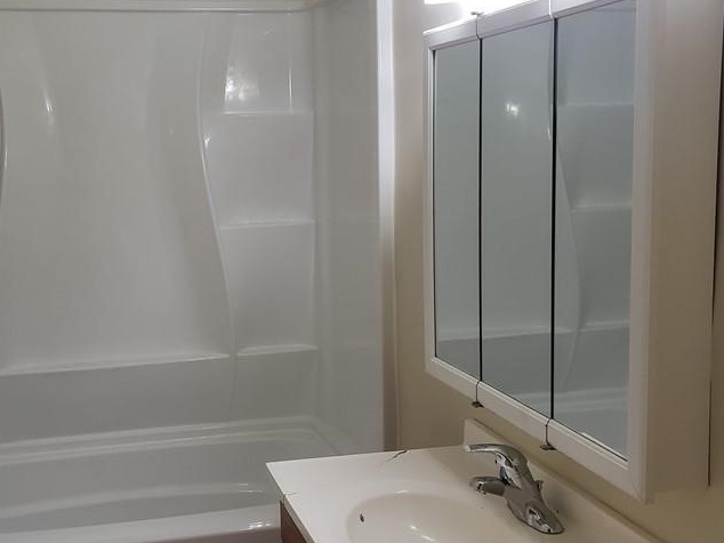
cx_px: 239
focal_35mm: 42
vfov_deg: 34.3
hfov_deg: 44.1
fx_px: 878
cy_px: 243
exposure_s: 1/60
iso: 200
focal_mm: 4.3
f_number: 2.4
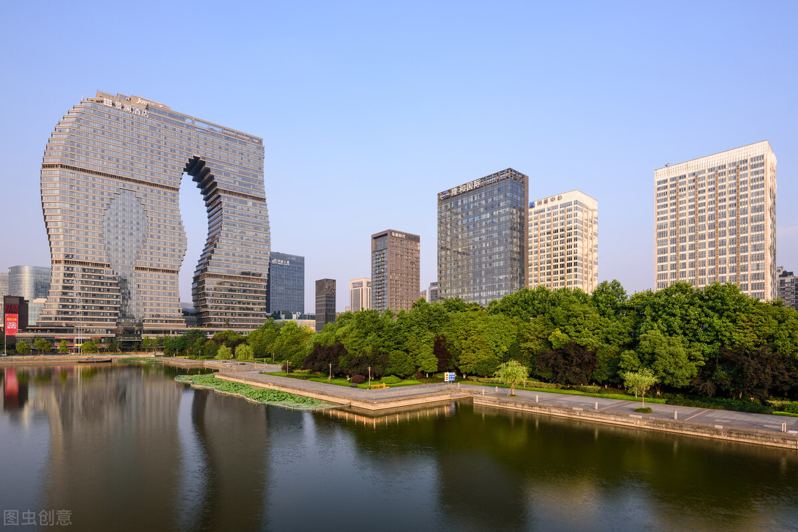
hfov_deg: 93.3
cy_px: 266
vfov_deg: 70.5
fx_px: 377
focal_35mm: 17
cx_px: 399
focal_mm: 17
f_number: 8
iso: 100
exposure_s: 1/1.67
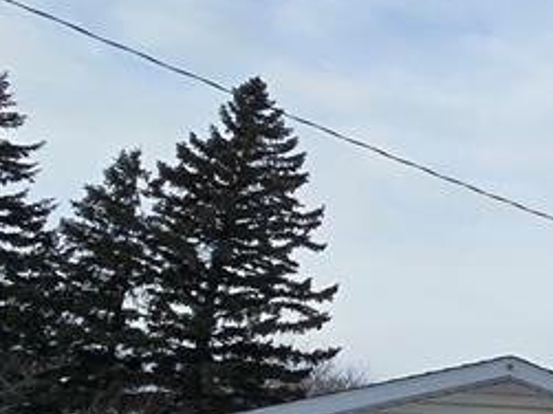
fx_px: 846
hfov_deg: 20.9
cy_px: 337
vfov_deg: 26.9
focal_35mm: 53
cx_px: 1040
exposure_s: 1/1576
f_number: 2.2
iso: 50
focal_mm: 2.2
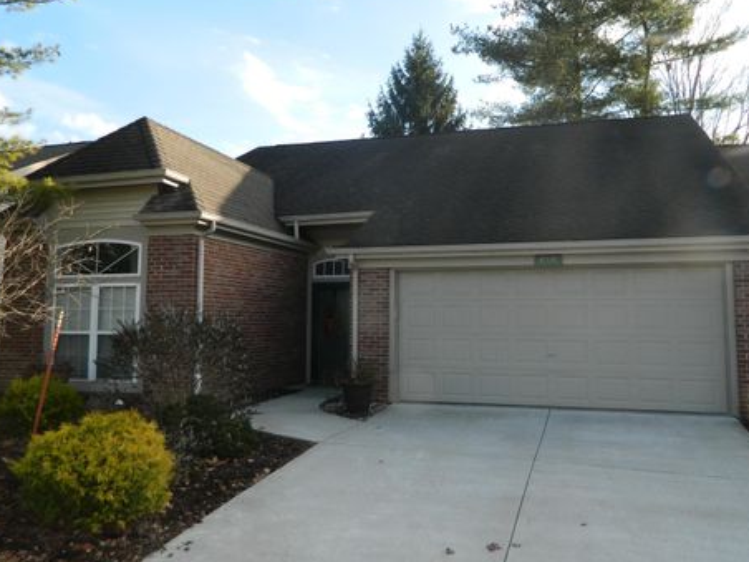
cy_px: 264
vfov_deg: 45.4
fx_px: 671
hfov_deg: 58.3
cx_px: 393
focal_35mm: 31
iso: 110
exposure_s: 1/400
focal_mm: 5.1
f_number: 3.2
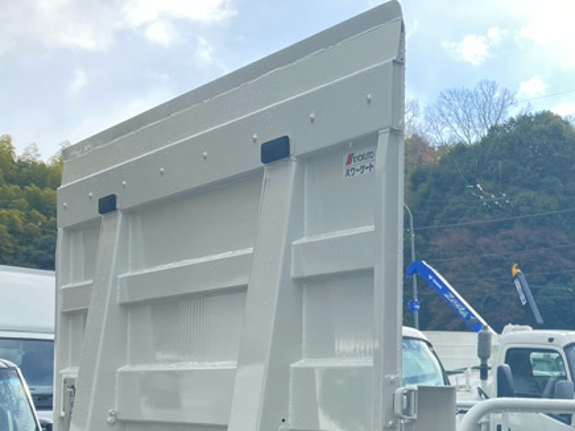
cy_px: 427
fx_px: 1013
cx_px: 651
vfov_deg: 23.1
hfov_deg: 28.4
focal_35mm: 61
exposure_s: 1/562
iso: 32
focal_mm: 4.25
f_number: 1.8
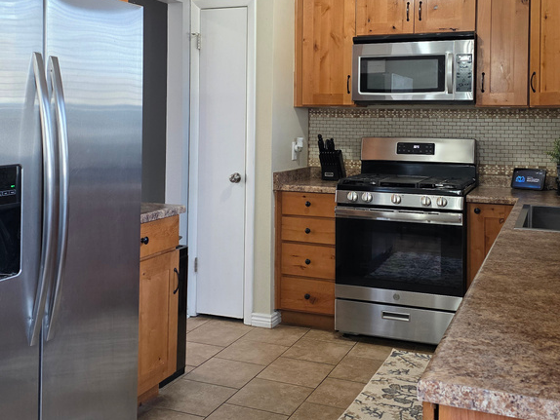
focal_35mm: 41
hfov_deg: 45.8
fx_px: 664
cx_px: 289
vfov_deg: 34.7
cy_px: 128
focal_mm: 6.3
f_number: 1.7
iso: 200
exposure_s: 1/120
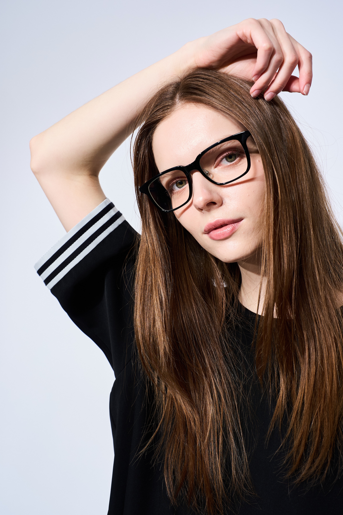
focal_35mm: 42
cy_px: 258
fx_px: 600
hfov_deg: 31.9
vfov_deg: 46.4
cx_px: 172
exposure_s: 1/125
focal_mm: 42
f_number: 8
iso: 200
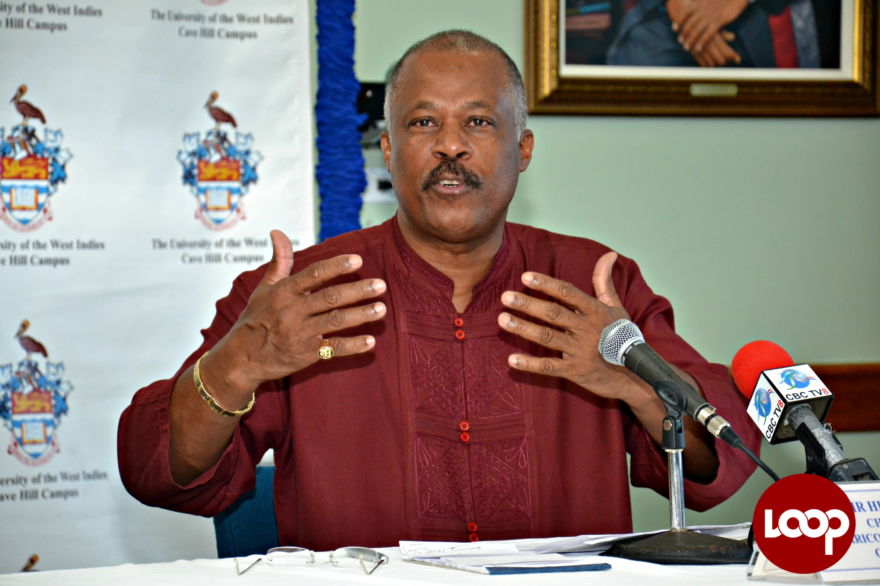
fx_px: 3850
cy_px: 293
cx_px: 440
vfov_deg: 8.7
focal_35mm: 158
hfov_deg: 13.0
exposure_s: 1/160
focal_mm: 105
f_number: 5.6
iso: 1600
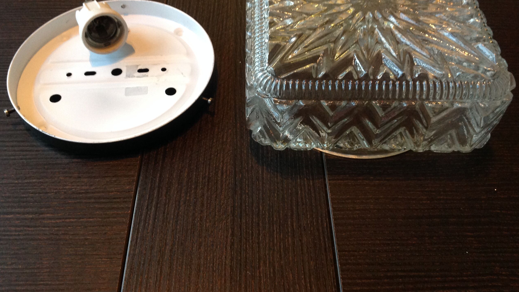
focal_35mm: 39
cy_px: 100
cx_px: 258
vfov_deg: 30.2
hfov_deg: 51.6
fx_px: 537
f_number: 2.4
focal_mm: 4.28
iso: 160
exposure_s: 1/15
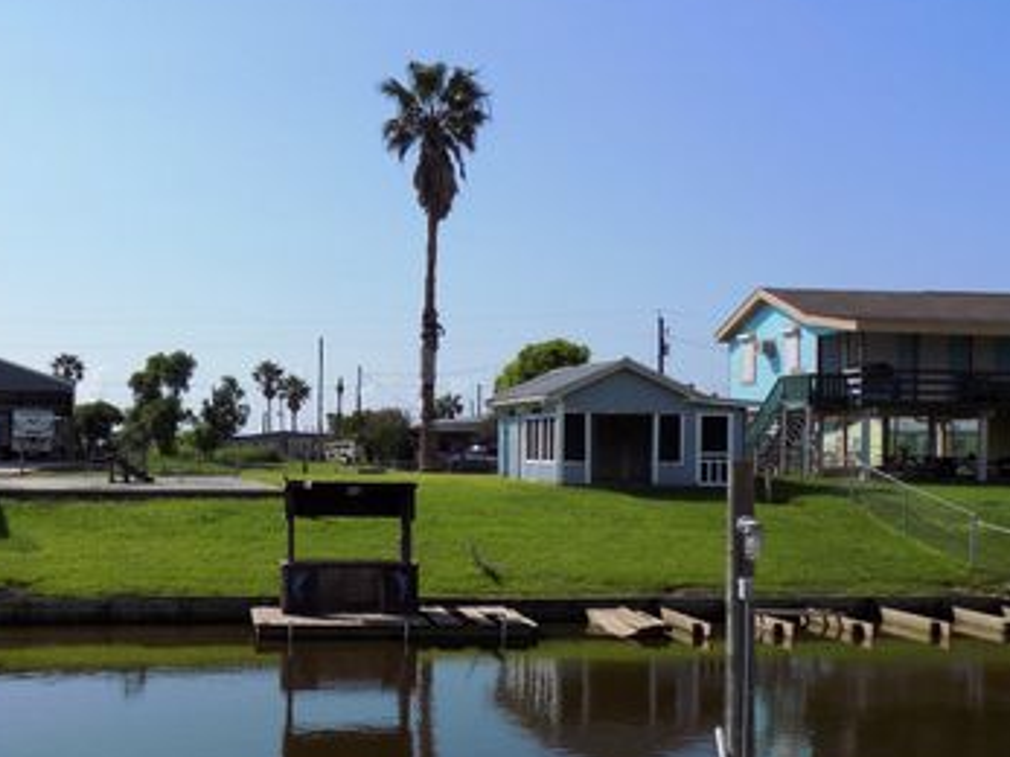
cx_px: 364
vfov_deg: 29.6
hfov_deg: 38.6
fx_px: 1429
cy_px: 456
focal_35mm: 49
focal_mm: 6.1
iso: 80
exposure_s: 1/200
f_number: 10.9
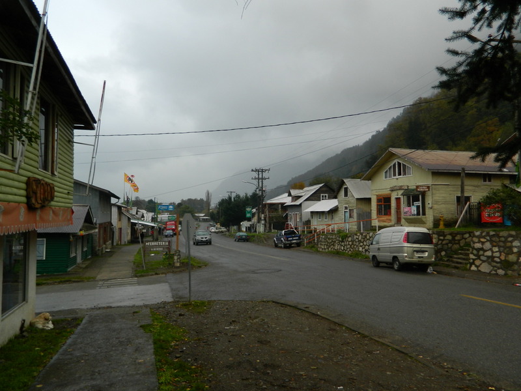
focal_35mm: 25
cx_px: 260
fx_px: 376
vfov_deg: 54.9
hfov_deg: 69.4
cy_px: 196
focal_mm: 4.5
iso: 80
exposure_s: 1/100
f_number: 3.1
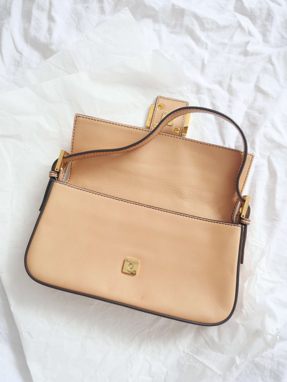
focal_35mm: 30
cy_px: 191
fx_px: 332
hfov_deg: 46.8
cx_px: 144
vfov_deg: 60.0
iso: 1000
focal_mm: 15
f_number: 3.7
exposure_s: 1/60
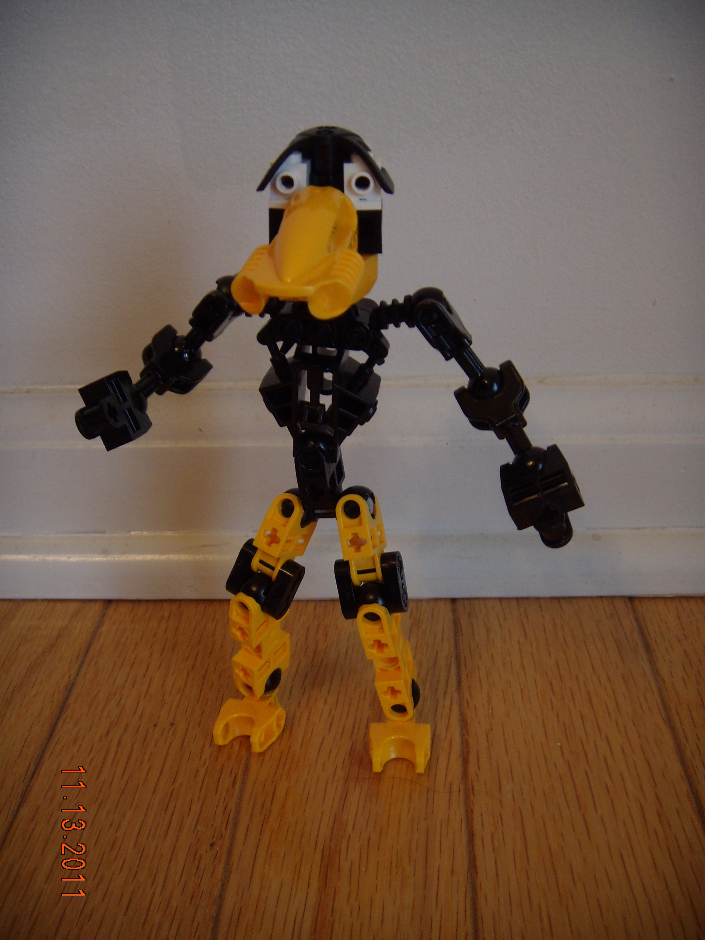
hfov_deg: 37.7
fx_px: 1032
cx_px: 352
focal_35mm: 38
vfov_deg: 49.0
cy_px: 470
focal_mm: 6.4
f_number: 3.5
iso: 100
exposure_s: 1/20.7
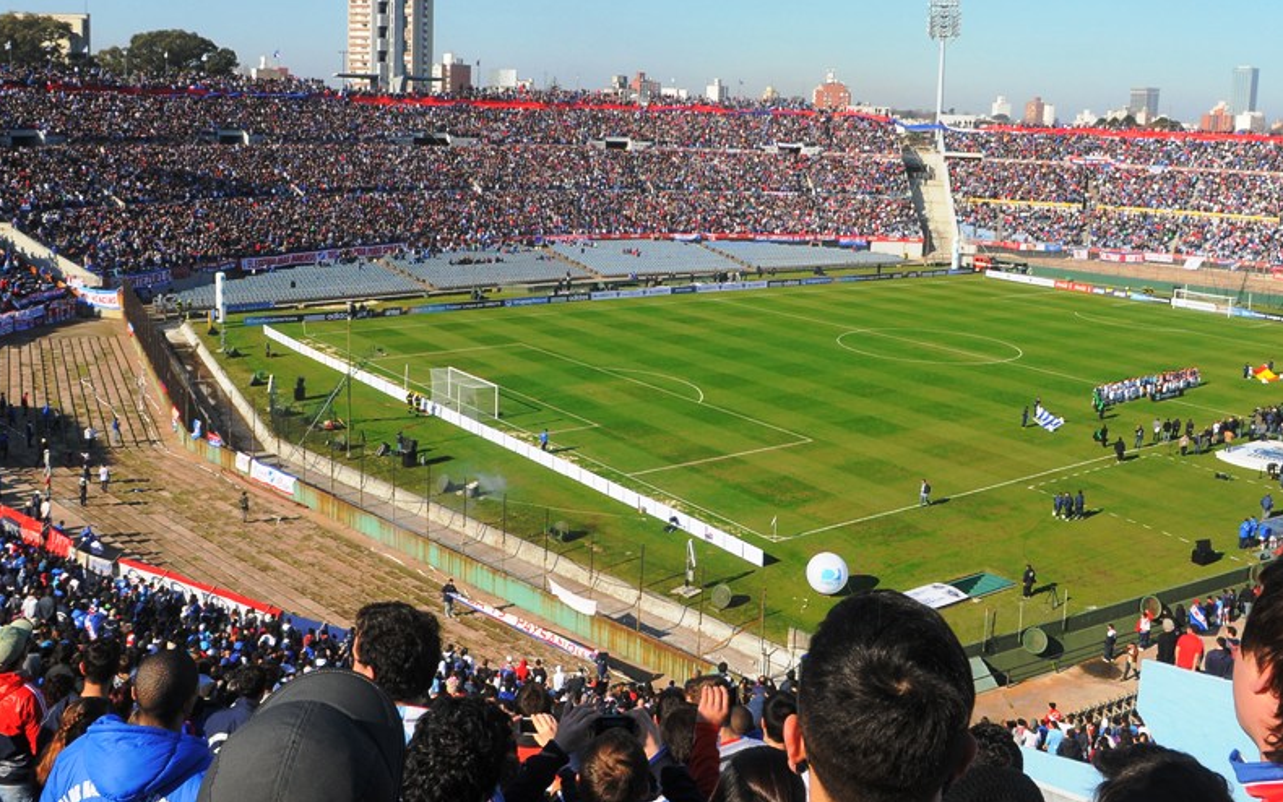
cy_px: 265
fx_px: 1177
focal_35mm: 34
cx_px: 637
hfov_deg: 57.2
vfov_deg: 37.2
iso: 320
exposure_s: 1/400
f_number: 9
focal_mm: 17
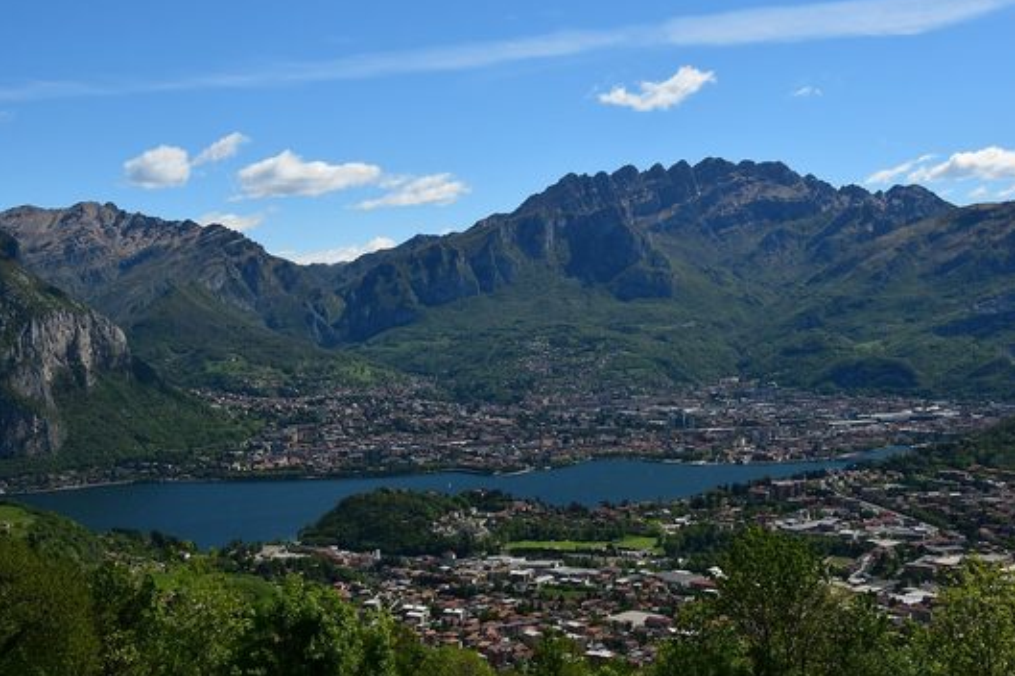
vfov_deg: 31.4
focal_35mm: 43
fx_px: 1199
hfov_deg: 45.9
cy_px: 311
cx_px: 510
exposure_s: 1/500
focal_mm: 25
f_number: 11
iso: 360
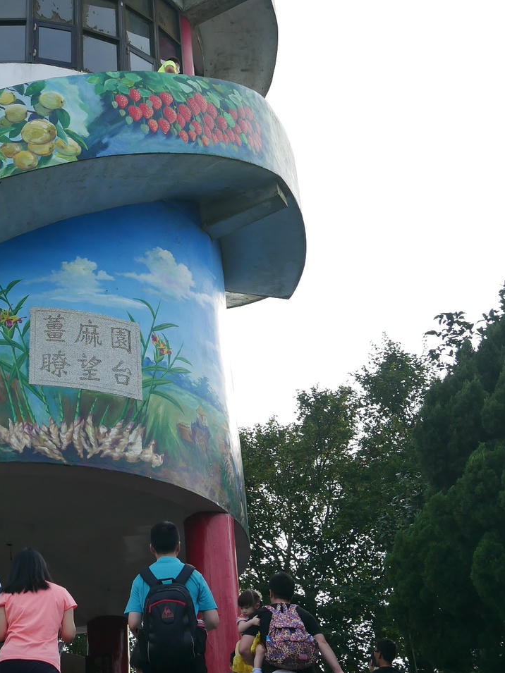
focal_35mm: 67
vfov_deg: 28.7
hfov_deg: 21.7
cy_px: 202
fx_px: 1304
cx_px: 106
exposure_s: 1/800
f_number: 5
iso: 200
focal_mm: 20
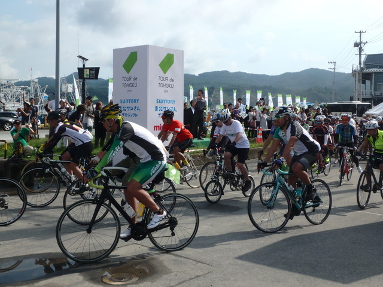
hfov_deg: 47.9
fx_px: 432
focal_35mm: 39
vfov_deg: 36.8
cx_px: 192
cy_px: 144
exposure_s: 1/800
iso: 125
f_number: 5.1
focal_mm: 6.9
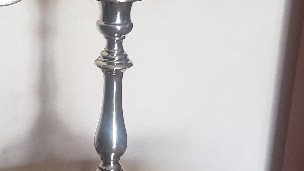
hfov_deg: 29.1
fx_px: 580
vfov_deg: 16.8
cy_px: 74
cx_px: 92
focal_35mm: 72
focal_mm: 4.3
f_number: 1.5
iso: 250
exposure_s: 1/29
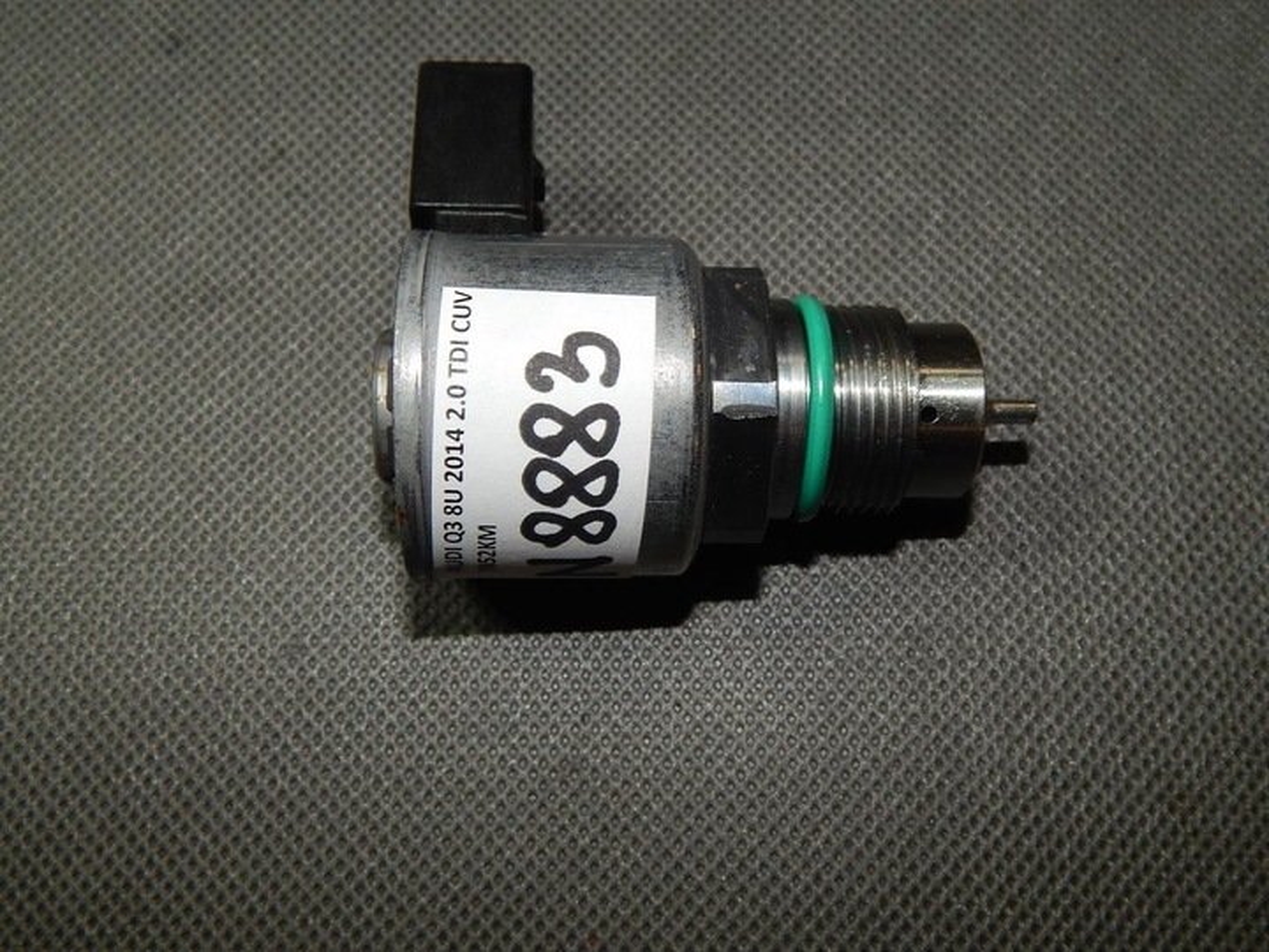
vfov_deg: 40.7
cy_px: 476
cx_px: 634
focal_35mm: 35
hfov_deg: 52.6
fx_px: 1283
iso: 200
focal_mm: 6.1
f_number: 6.7
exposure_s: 1/30
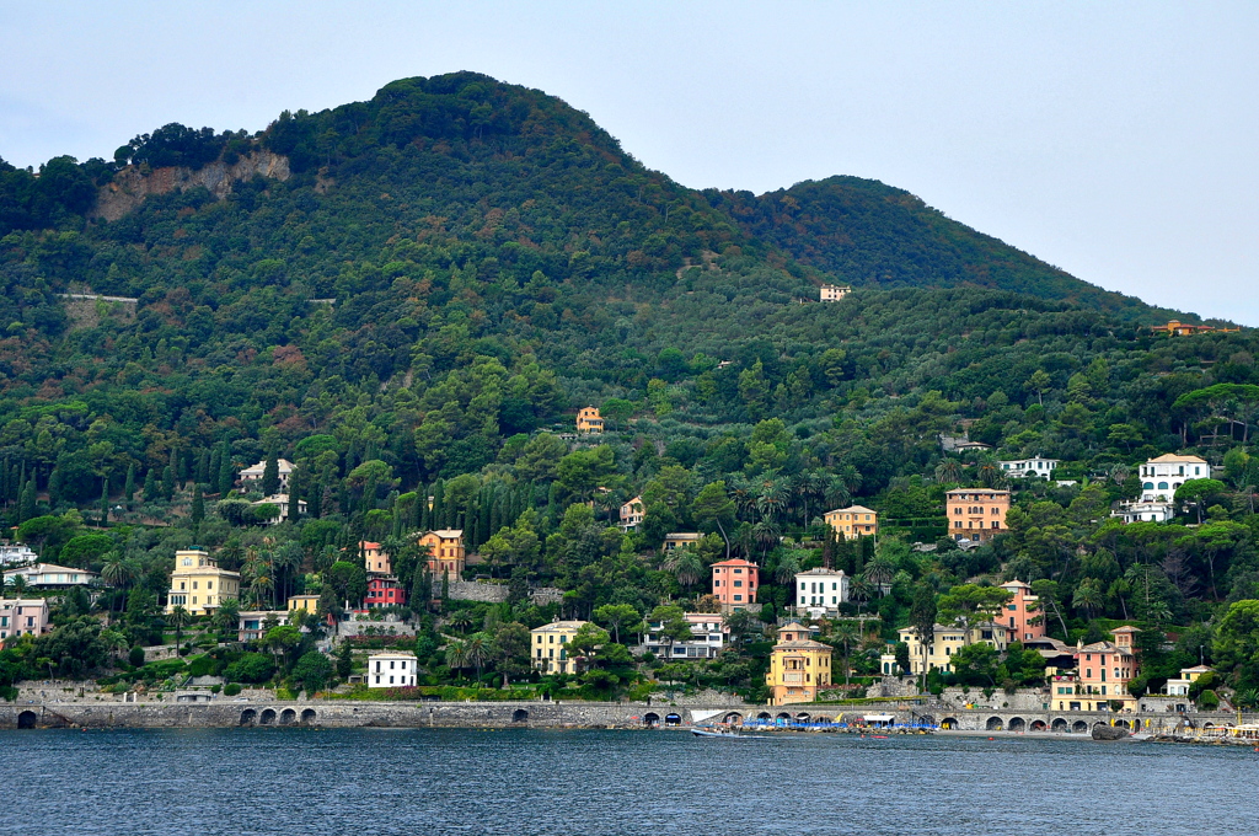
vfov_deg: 18.9
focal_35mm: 72
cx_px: 630
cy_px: 418
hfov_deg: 28.1
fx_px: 2515
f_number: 10
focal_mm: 48
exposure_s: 1/400
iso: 400
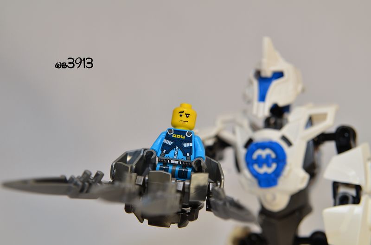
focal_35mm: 105
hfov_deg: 19.5
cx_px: 186
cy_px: 122
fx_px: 1079
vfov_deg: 13.0
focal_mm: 70
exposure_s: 1/100
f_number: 4
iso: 200
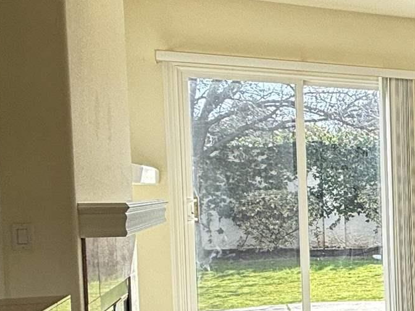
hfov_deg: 20.7
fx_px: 767
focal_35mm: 64
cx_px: 753
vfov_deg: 22.8
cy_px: 225
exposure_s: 1/157
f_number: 2.2
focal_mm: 2.22
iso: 50
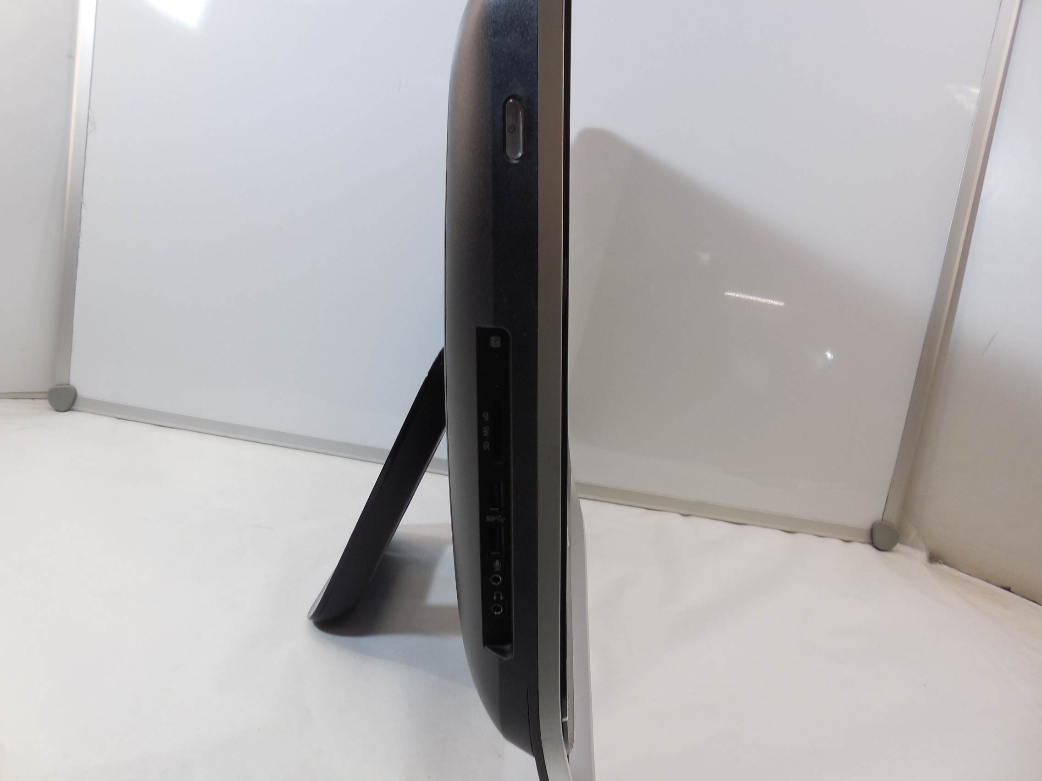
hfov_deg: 67.3
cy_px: 390
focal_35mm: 26
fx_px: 783
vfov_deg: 53.1
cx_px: 521
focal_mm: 4.6
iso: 125
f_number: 3.5
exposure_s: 1/30
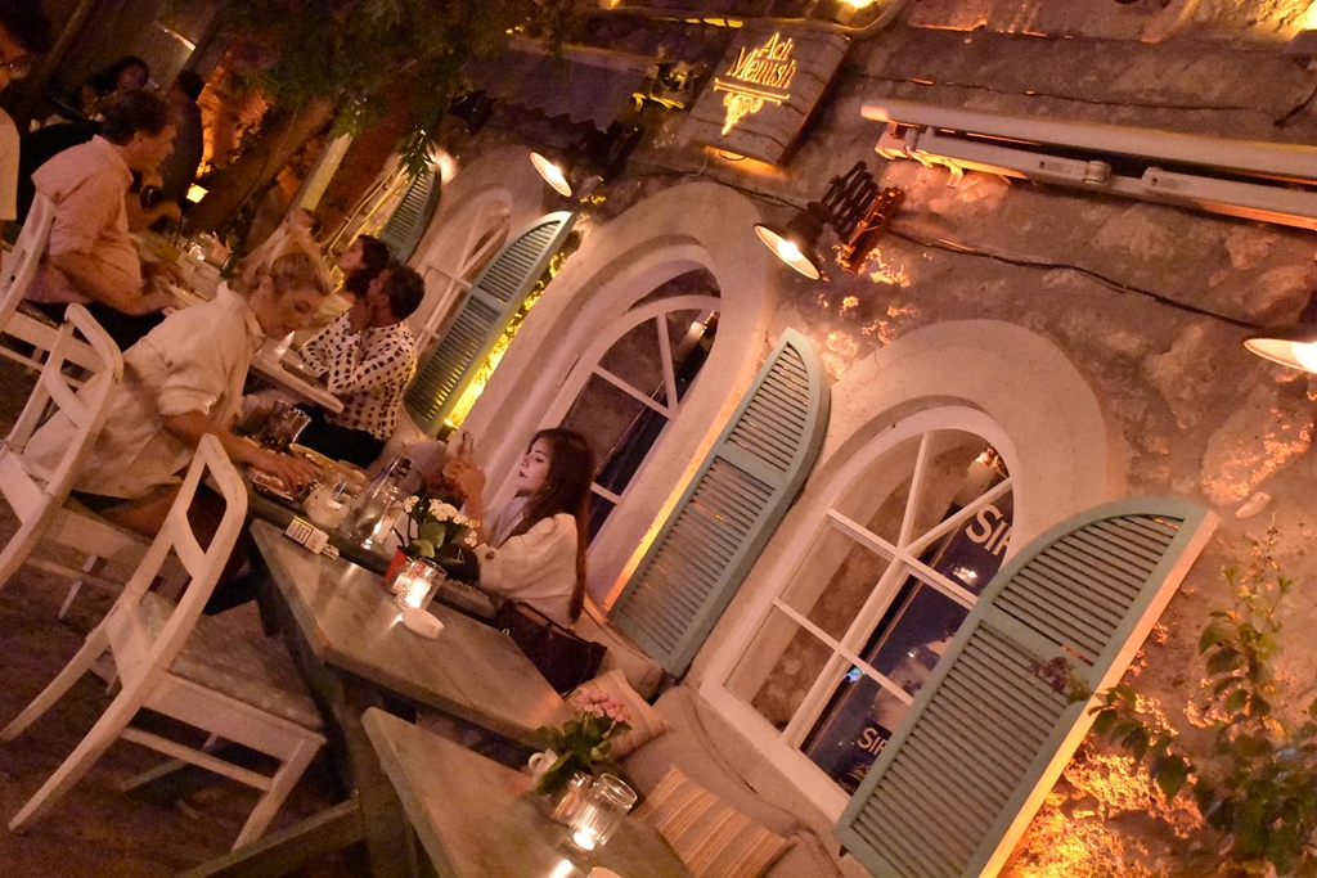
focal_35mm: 40
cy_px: 439
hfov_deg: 47.9
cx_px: 658
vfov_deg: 33.0
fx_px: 1482
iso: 25600
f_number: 4.5
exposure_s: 1/60
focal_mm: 27
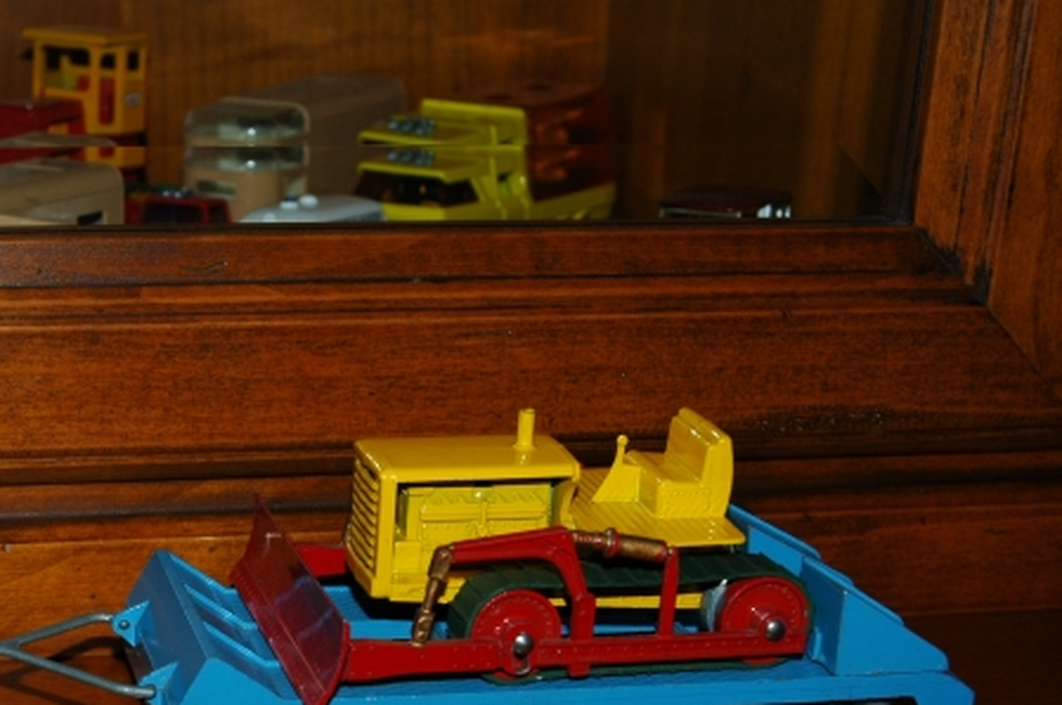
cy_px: 625
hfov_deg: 24.0
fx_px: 2442
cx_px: 151
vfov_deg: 16.2
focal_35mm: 83
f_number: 5.6
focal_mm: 31
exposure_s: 1/125
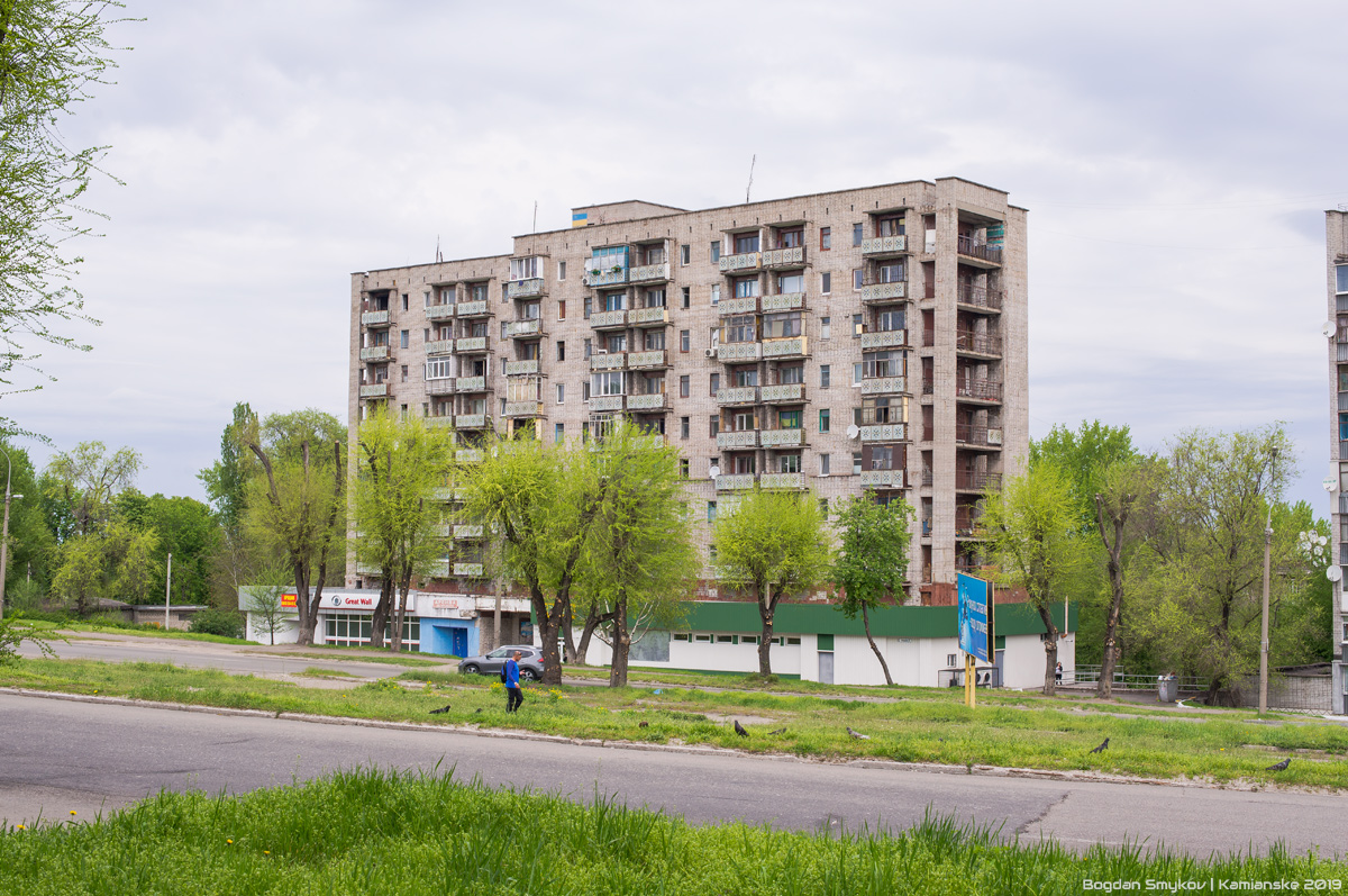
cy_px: 448
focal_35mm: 50
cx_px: 674
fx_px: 1870
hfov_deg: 39.6
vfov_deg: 26.9
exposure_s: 1/320
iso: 200
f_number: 9
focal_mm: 50
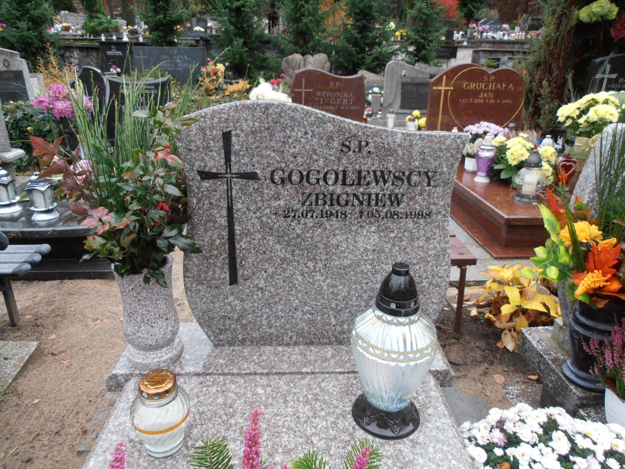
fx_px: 433
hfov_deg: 71.6
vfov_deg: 56.8
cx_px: 312
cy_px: 234
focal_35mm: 24
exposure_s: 1/30
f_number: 3
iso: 80
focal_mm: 4.2
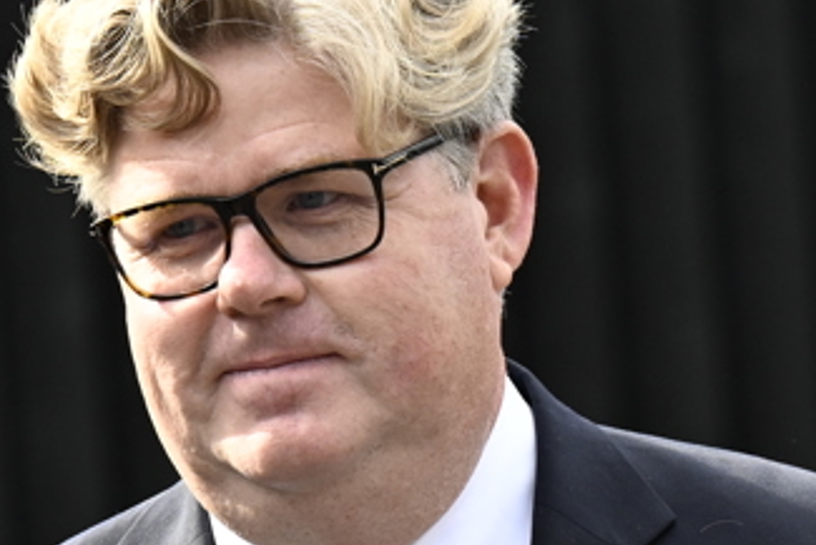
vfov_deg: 2.3
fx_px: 13741
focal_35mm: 606
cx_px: -402
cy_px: 33
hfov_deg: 3.4
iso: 500
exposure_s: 1/1000
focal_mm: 145
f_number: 4.5
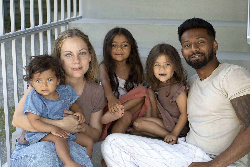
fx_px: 469
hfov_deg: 29.8
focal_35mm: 68
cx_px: 125
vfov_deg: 20.2
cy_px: 84
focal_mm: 45
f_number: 4.5
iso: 200
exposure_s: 1/160
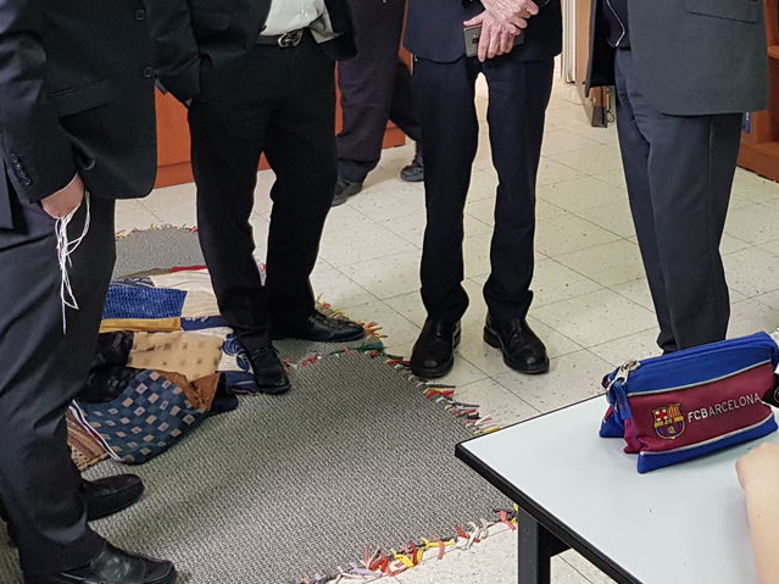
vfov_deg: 24.6
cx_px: 545
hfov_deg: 33.4
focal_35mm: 57
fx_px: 1282
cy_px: 16
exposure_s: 1/50
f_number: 1.7
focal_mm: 4.2
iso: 160
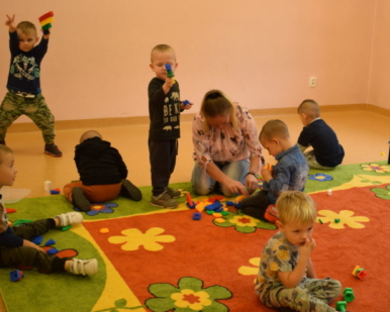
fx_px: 647
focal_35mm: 56
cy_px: 145
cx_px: 264
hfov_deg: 33.2
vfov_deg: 27.1
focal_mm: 24
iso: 400
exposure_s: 1/80
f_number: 4.5
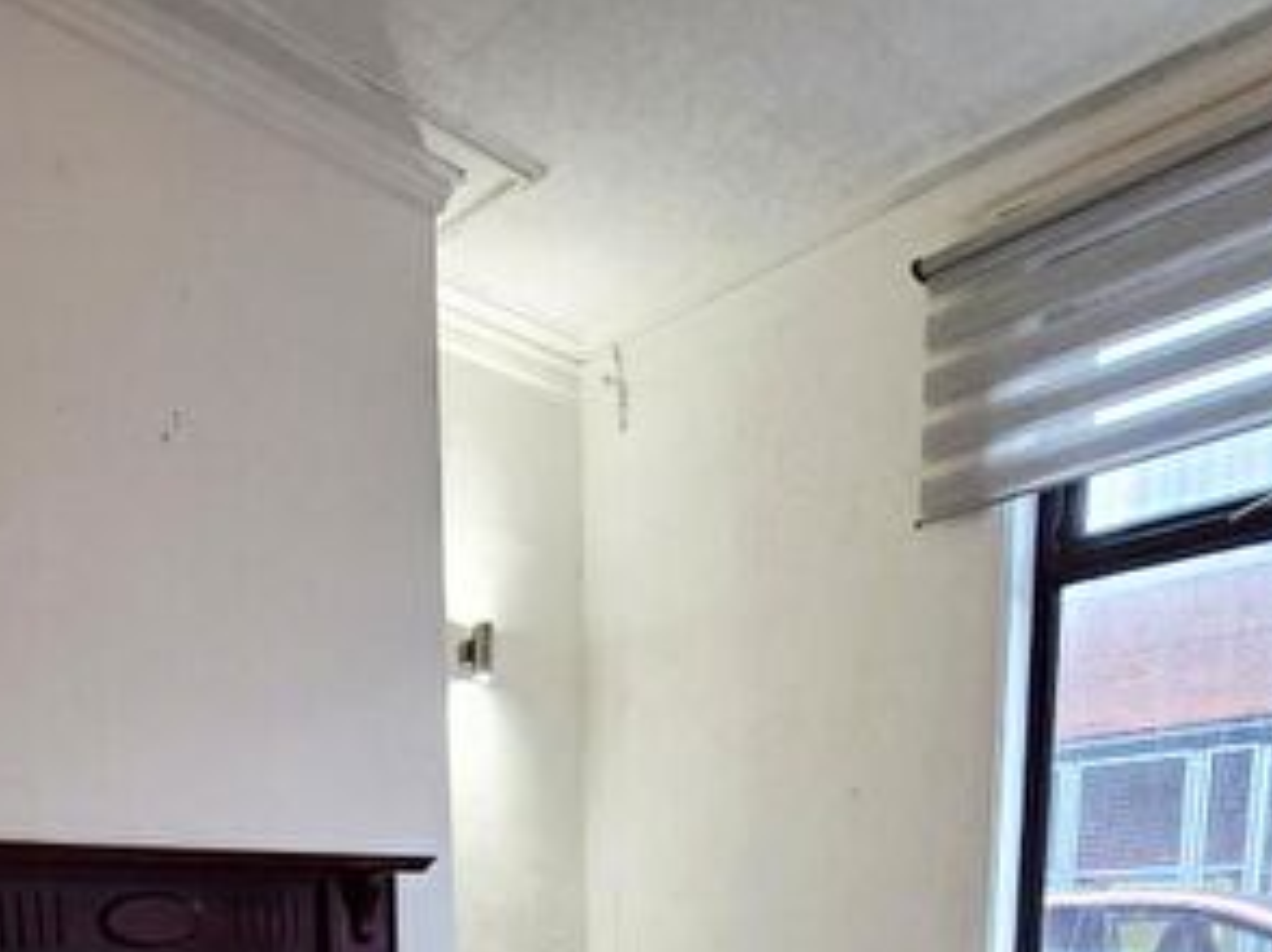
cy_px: 1127
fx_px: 1138
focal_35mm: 31
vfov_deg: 36.0
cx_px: 498
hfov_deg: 57.8
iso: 200
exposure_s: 1/50
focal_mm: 1.74
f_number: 2.2
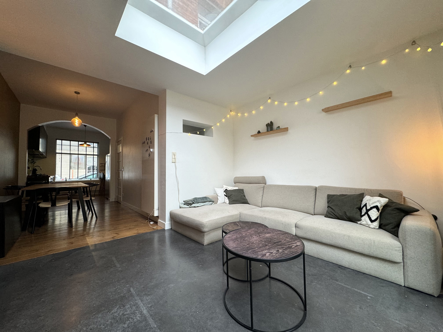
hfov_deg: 102.1
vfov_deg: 85.7
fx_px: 179
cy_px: 166
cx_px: 222
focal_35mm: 14
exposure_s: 1/100
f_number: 2.2
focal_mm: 2.22
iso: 160
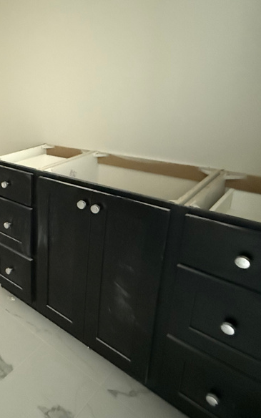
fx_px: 296
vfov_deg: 69.7
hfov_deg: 39.6
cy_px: 166
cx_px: -21
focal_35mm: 26
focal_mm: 2.22
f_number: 2.2
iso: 1600
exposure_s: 1/52
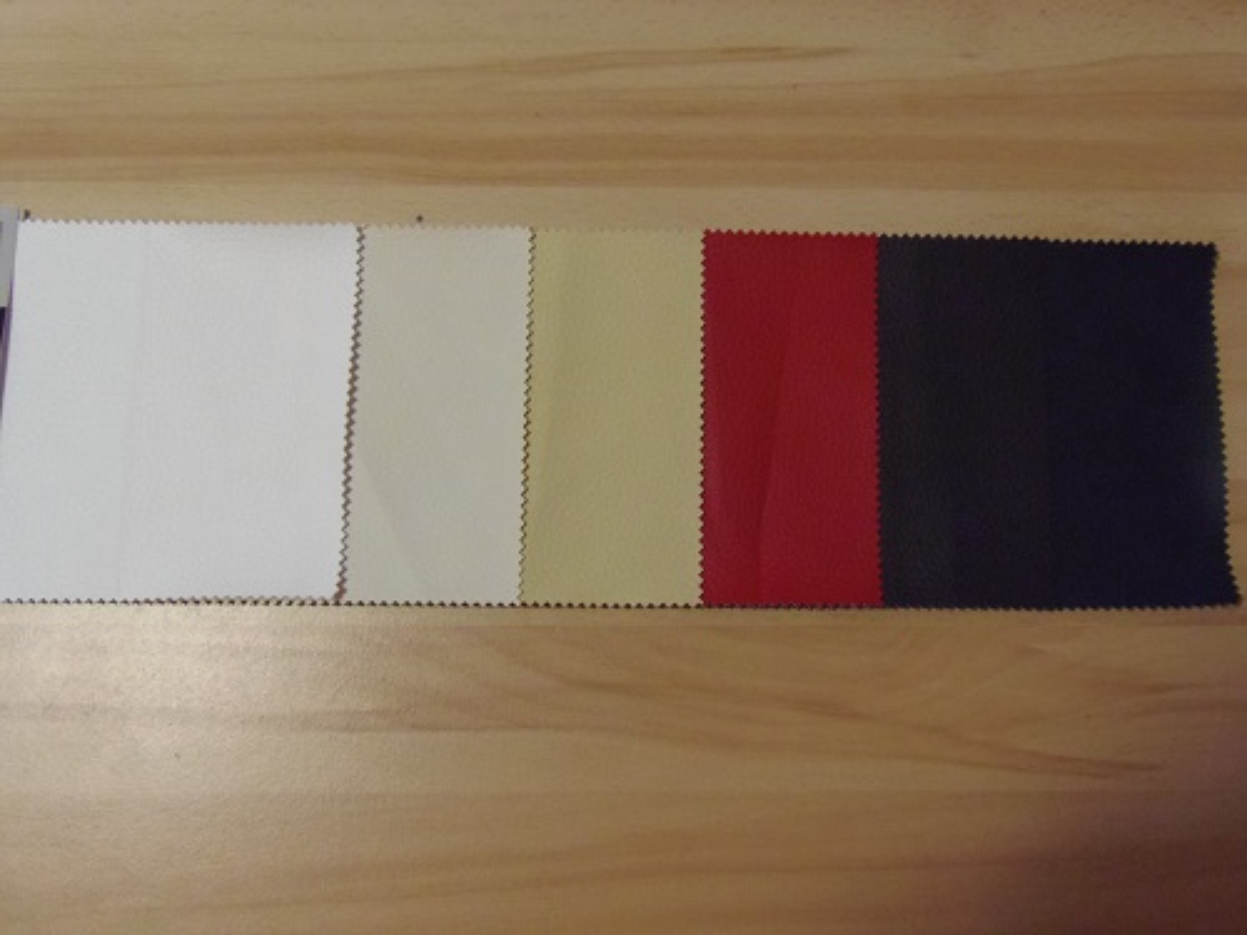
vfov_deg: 40.7
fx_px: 1261
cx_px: 624
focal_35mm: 35
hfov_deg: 52.6
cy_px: 468
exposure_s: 1/30
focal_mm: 6.5
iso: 500
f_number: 3.4
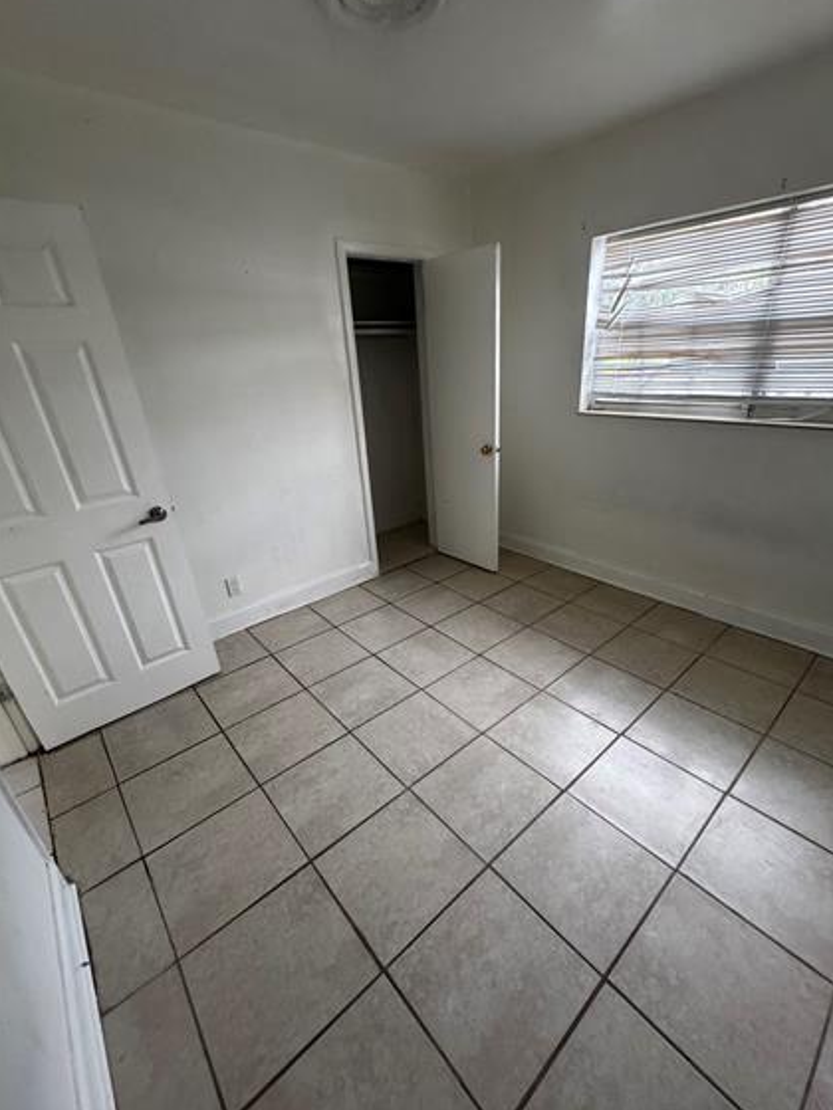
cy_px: 567
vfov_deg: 98.2
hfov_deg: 81.7
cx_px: 440
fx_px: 481
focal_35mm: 15
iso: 320
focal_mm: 2.22
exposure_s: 1/78
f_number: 2.2
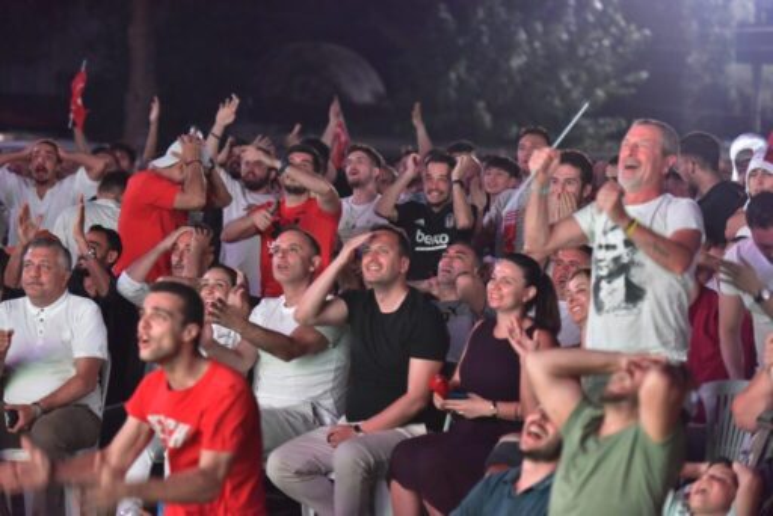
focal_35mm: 110
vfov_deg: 12.5
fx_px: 2363
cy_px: 258
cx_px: 386
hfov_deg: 18.6
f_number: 2.8
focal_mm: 110
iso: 2500
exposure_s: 1/125
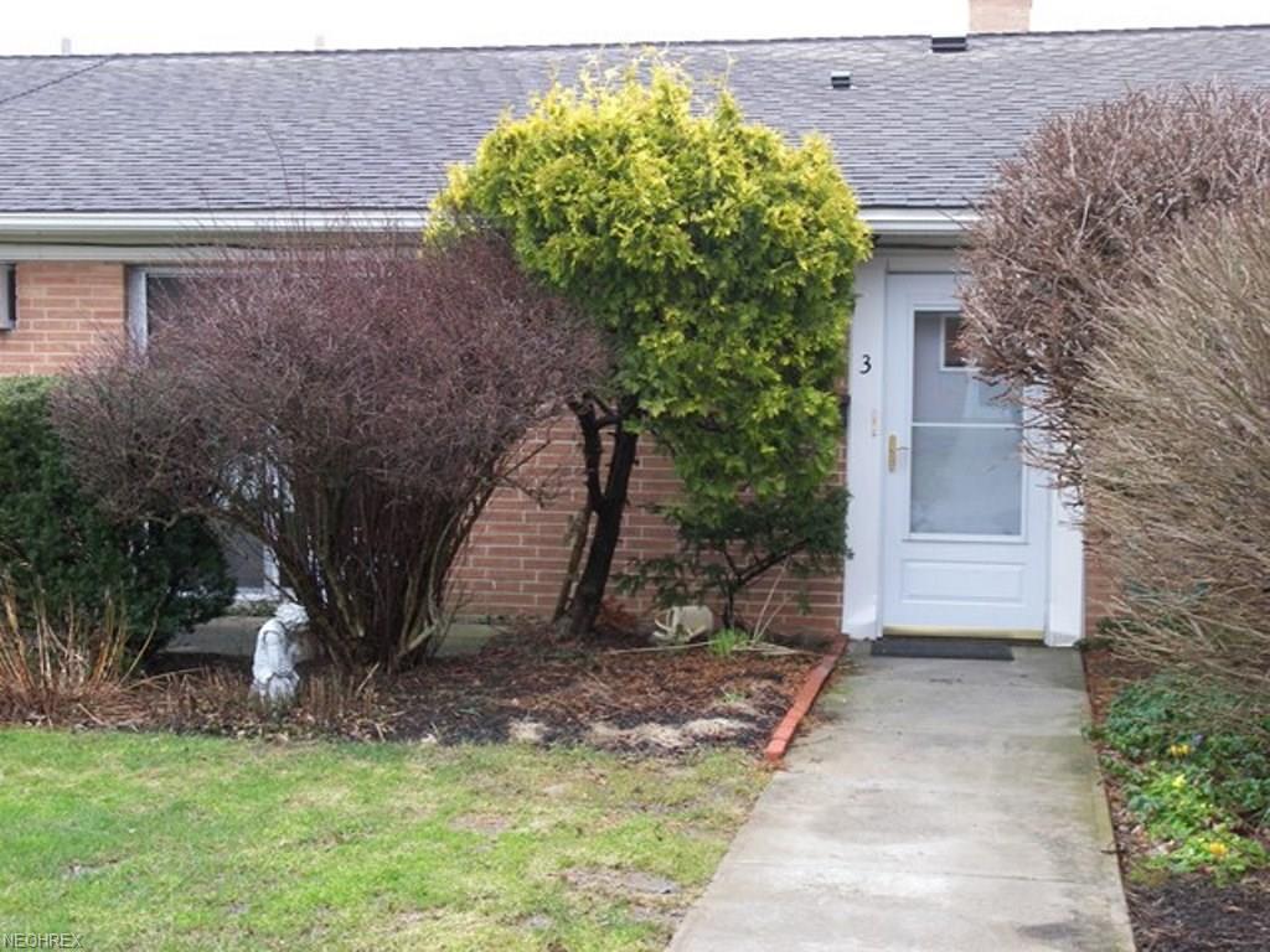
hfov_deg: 36.8
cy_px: 476
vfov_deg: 28.0
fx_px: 1908
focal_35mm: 52
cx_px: 635
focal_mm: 11
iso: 100
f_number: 3.6
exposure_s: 1/30
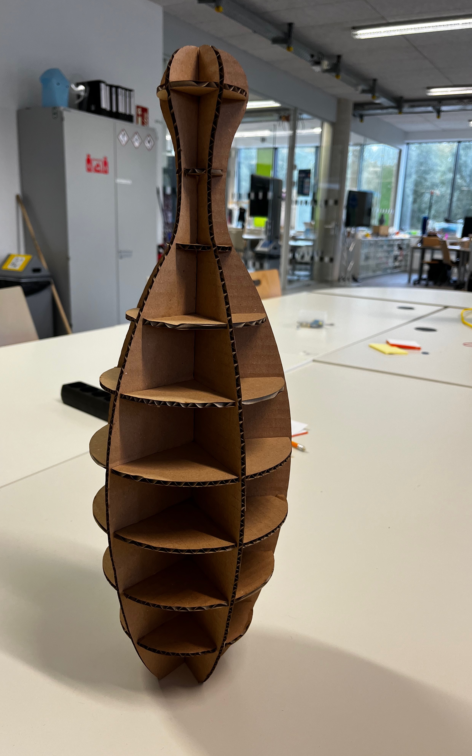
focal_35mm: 28
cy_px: 383
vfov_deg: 66.5
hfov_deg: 44.5
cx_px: 233
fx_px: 576
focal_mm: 5.1
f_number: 1.6
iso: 125
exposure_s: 1/100
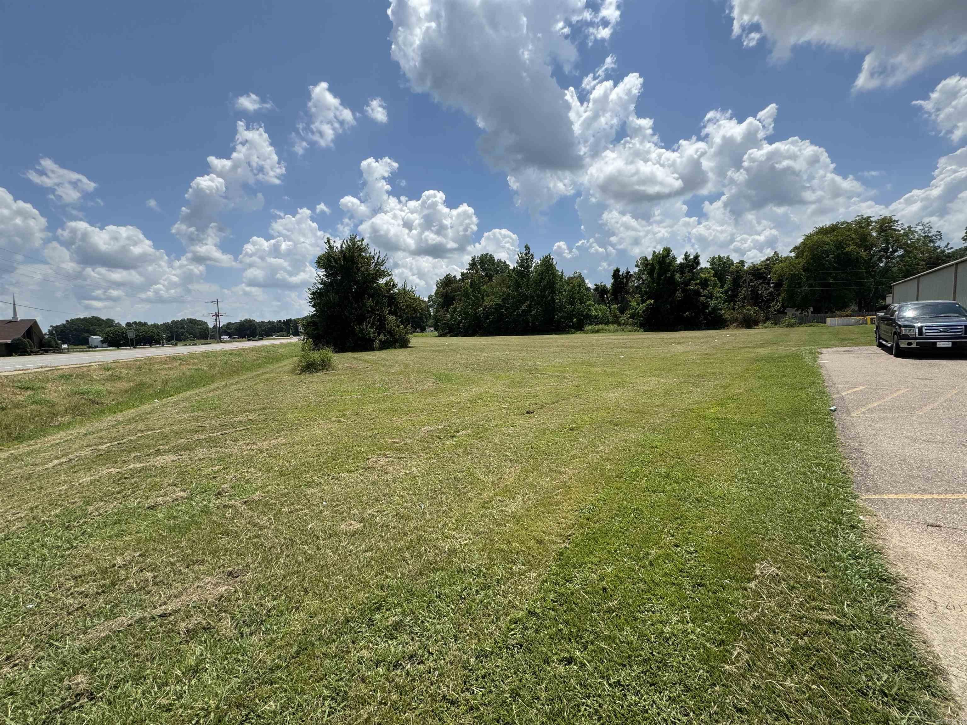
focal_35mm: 14
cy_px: 362
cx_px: 484
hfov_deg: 102.1
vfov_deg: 85.7
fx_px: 391
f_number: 2.2
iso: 50
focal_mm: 2.22
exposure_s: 1/2273
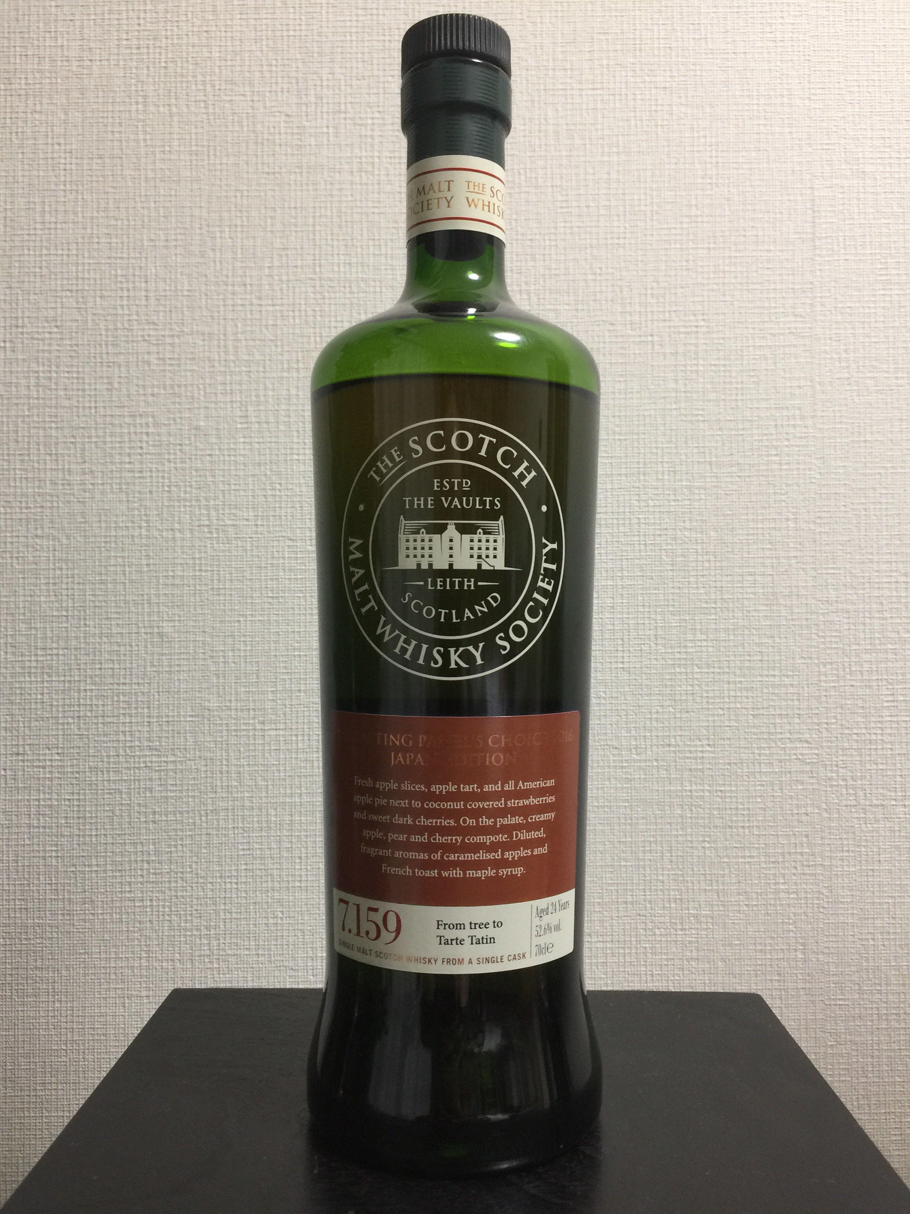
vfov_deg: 61.7
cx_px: 455
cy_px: 607
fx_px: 1016
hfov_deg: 48.2
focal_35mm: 29
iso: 50
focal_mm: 4.15
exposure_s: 1/15
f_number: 2.2
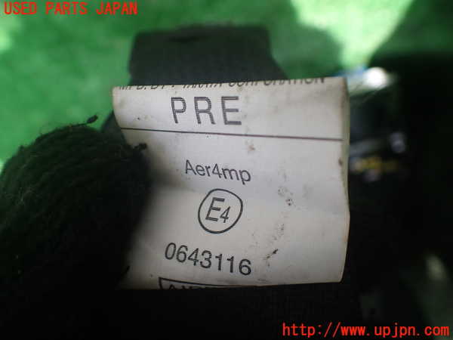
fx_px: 393
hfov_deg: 60.0
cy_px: 170
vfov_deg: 46.8
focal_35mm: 30
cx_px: 226
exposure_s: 1/125
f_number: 2.3
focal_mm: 5.4
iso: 100
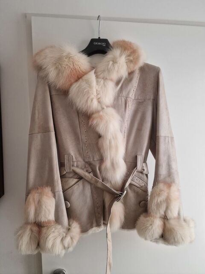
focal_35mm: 23
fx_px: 182
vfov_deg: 73.9
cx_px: 102
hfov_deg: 58.9
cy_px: 137
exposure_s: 1/100
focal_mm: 6.4
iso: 1000
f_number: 1.8
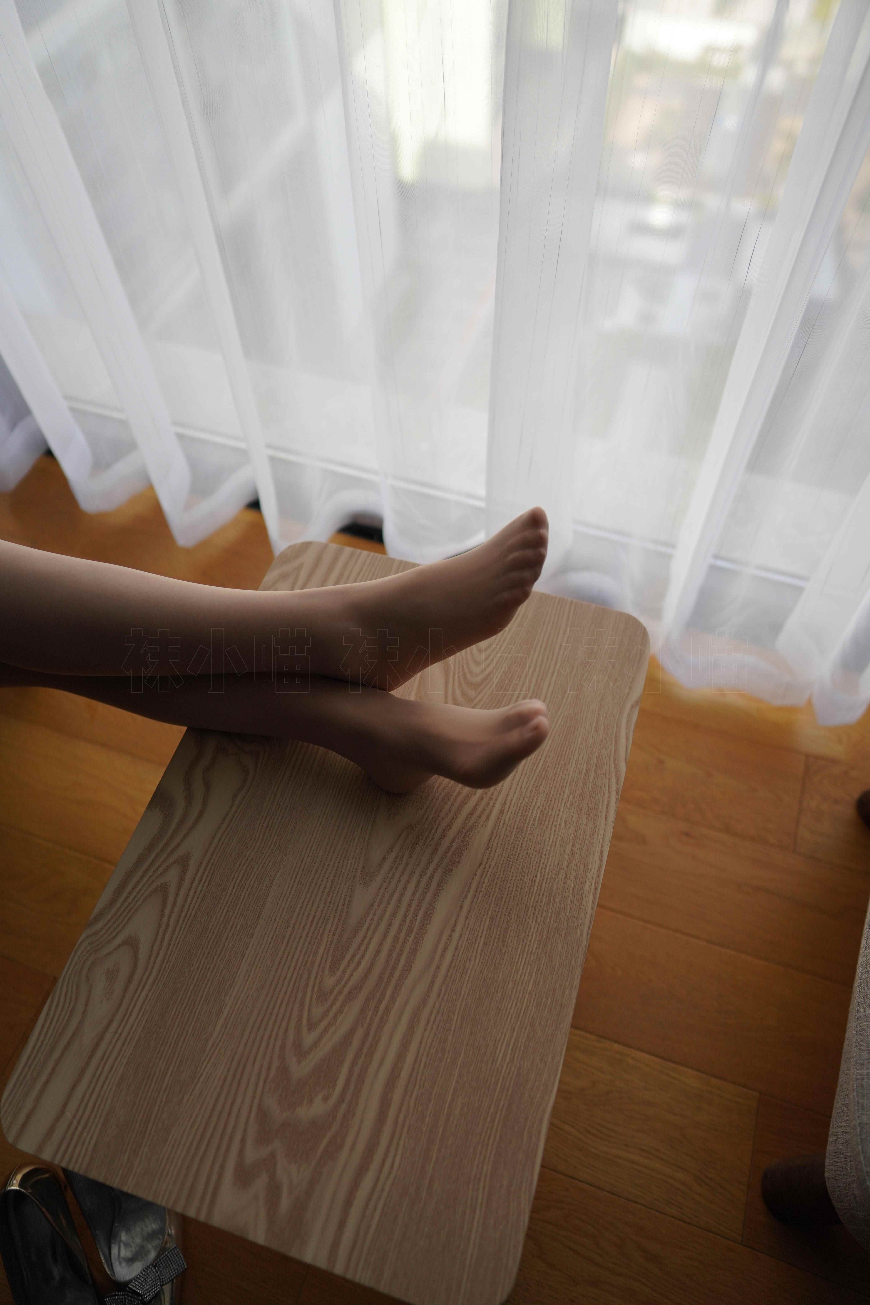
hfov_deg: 53.1
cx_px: 435
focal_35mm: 24
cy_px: 652
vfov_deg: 73.7
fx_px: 870
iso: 640
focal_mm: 24
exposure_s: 1/3200
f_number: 1.8
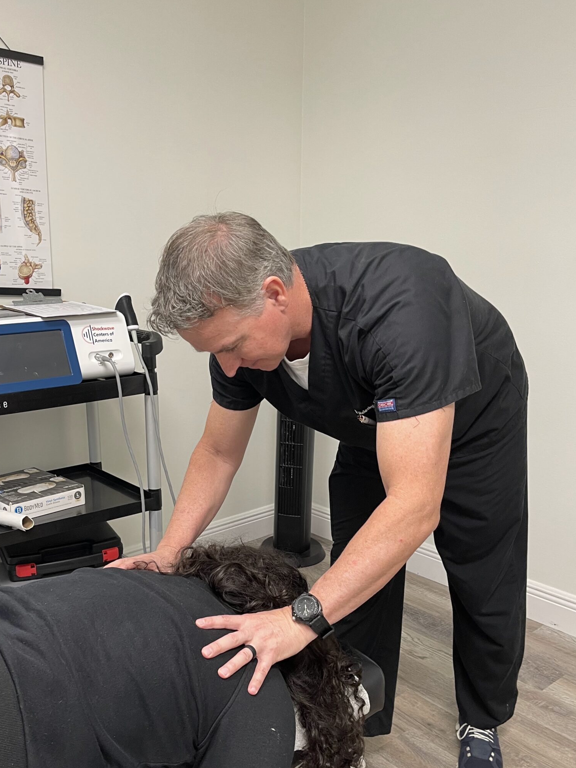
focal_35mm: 32
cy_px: 482
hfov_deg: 43.9
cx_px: 229
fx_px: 710
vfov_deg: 56.1
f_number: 1.6
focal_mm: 5.1
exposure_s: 1/60
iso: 100
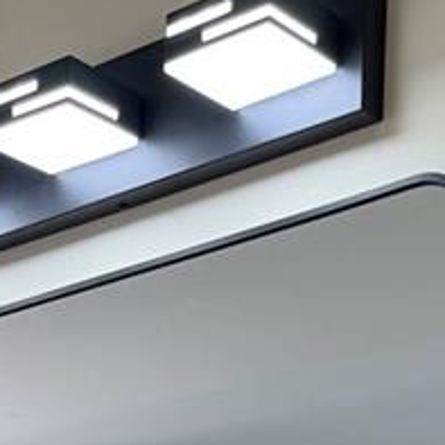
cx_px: -129
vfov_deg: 10.3
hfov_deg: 13.1
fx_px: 1876
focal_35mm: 129
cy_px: 1292
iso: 64
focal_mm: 6.76
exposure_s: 1/198
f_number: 1.78
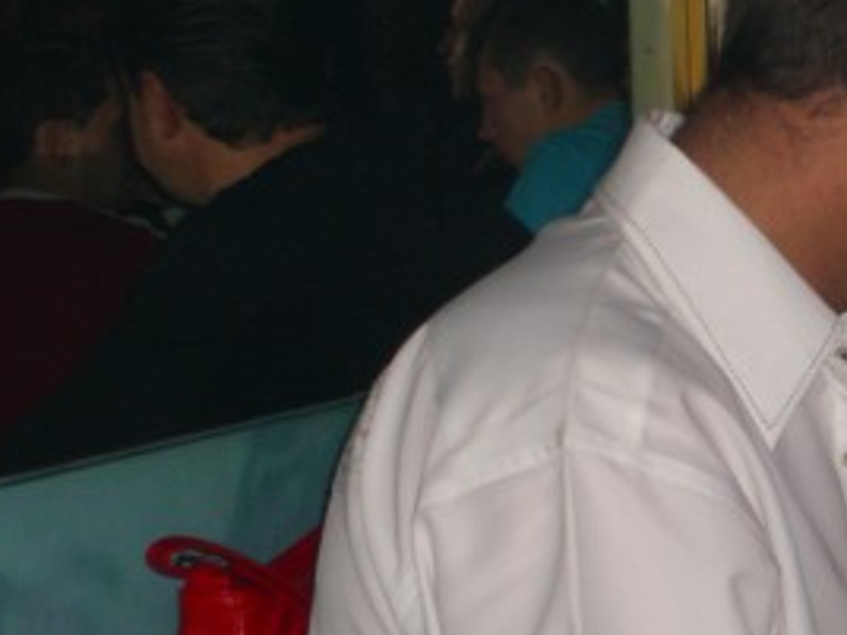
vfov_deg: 8.3
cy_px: 196
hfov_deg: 10.9
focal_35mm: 179
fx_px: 4380
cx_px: 917
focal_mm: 16.6
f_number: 4.4
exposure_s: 1/60
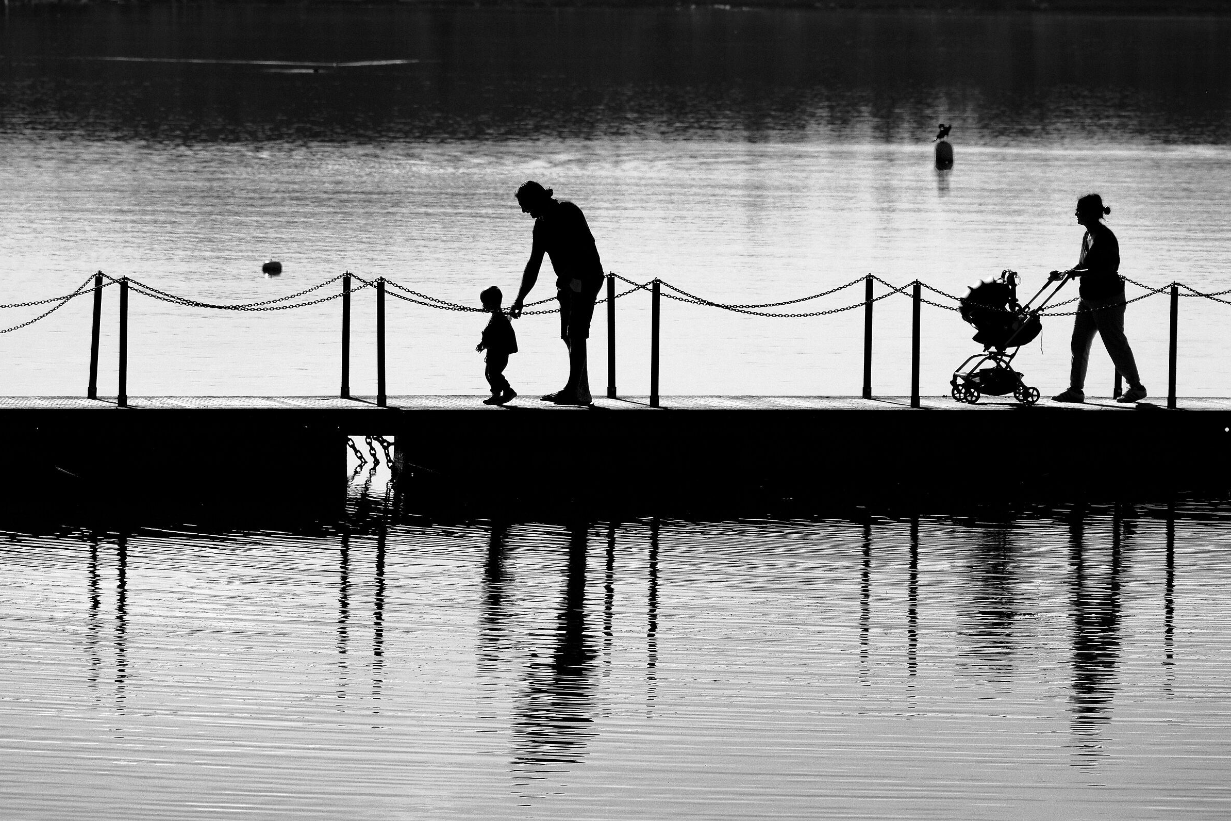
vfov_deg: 6.6
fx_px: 7078
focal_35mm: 207
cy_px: 411
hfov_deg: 9.9
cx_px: 616
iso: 400
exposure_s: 1/2000
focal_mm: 137
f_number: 6.4
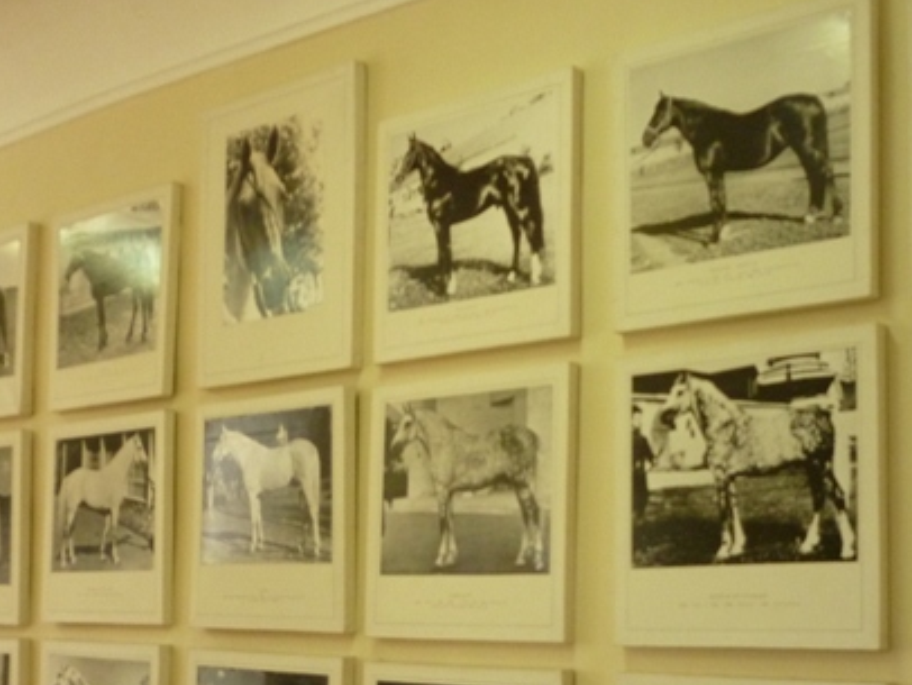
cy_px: 535
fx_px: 1371
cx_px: 557
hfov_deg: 36.6
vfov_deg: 27.6
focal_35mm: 52
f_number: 2.8
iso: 400
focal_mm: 5.5
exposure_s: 1/60
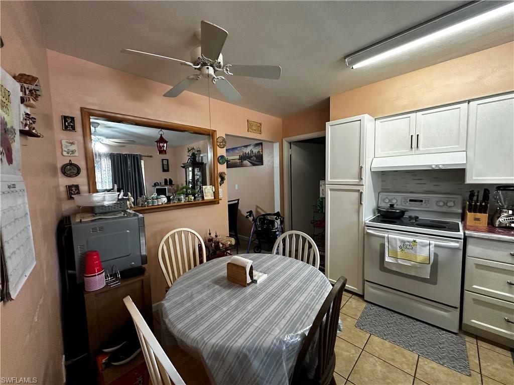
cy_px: 192
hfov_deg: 102.1
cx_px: 257
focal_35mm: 14
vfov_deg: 85.7
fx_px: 208
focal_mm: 2.22
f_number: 2.2
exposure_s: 1/60
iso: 400
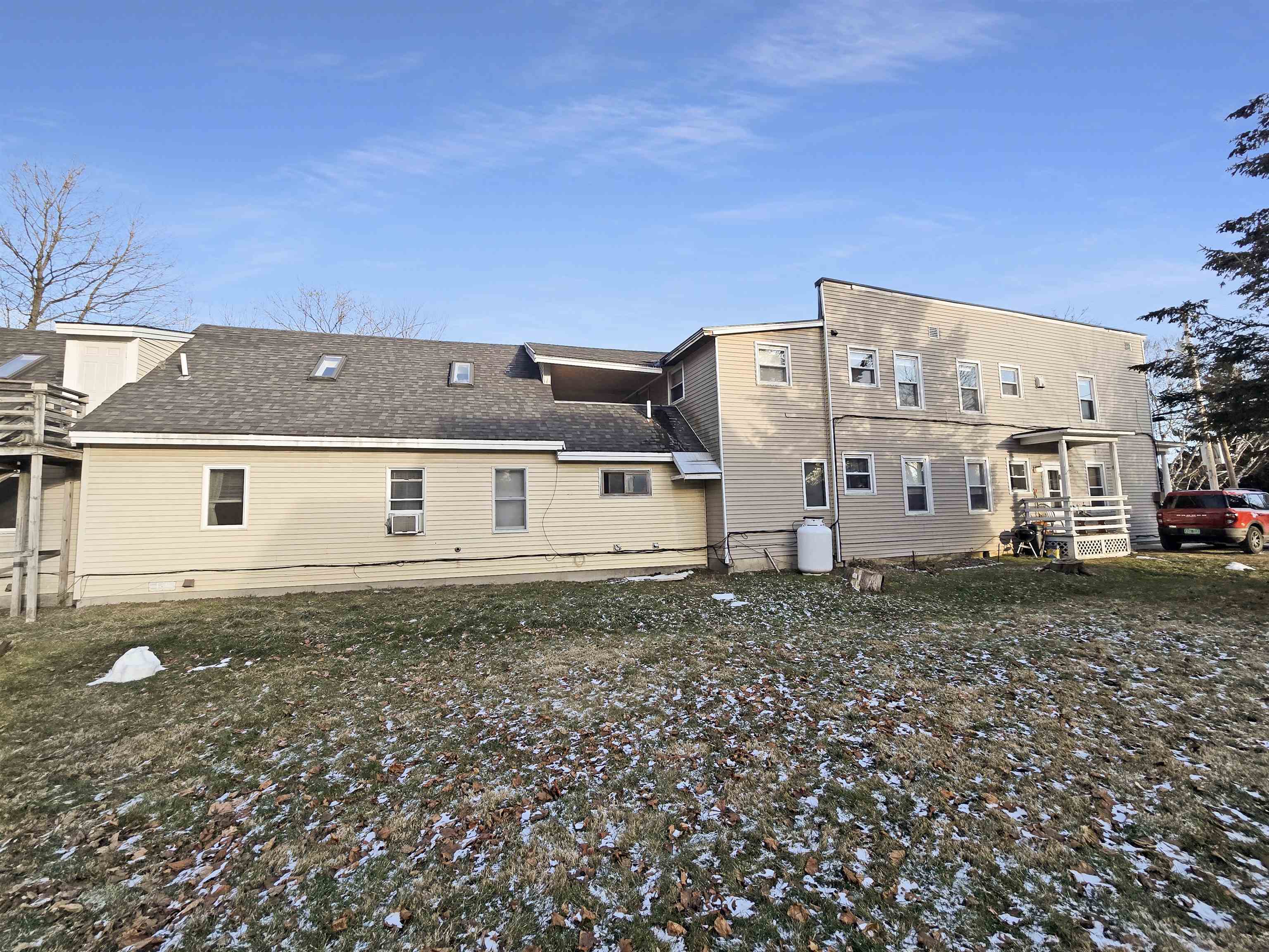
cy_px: 476
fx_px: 477
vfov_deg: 89.9
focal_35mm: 13
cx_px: 634
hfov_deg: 106.2
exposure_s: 1/519
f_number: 2.2
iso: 50
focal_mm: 2.2
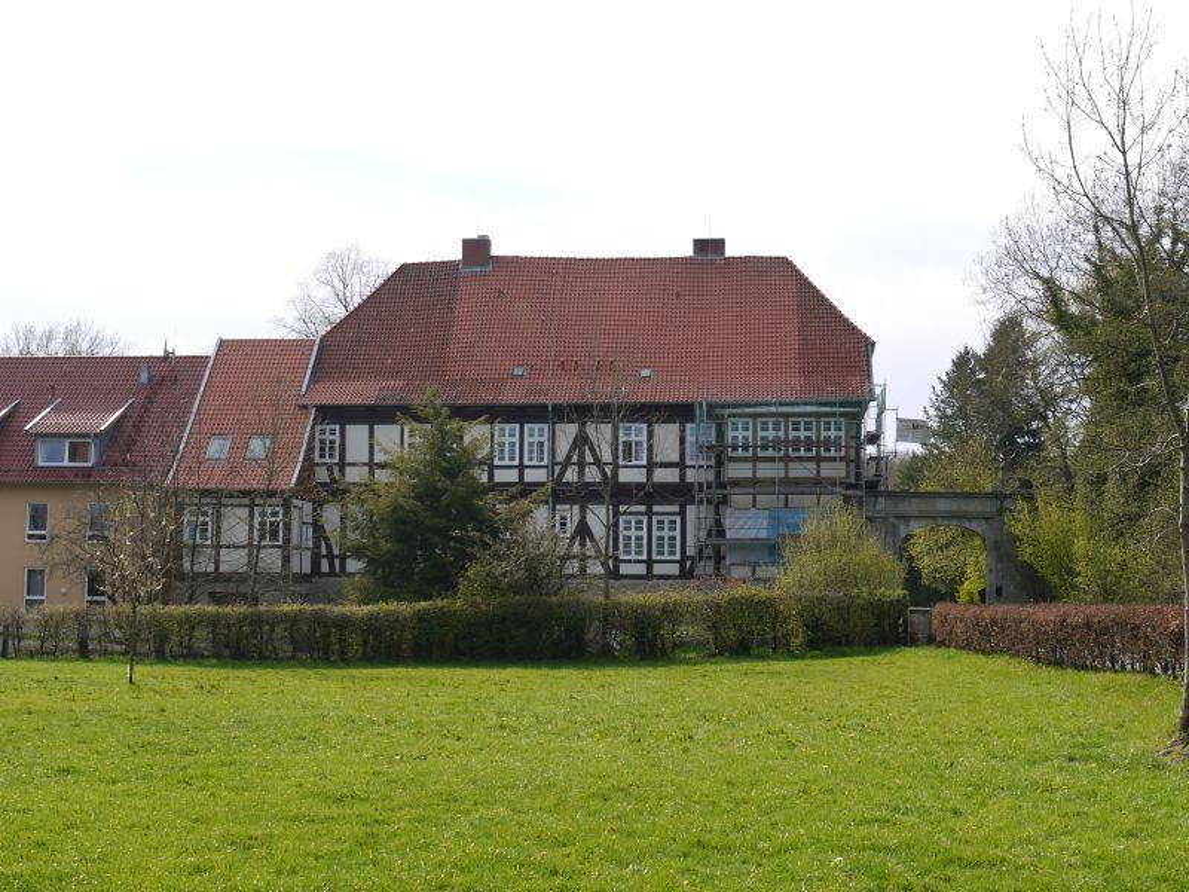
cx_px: 594
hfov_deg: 38.2
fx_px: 1717
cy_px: 446
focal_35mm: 50
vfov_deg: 29.1
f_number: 7.1
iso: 100
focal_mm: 25
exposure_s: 1/250
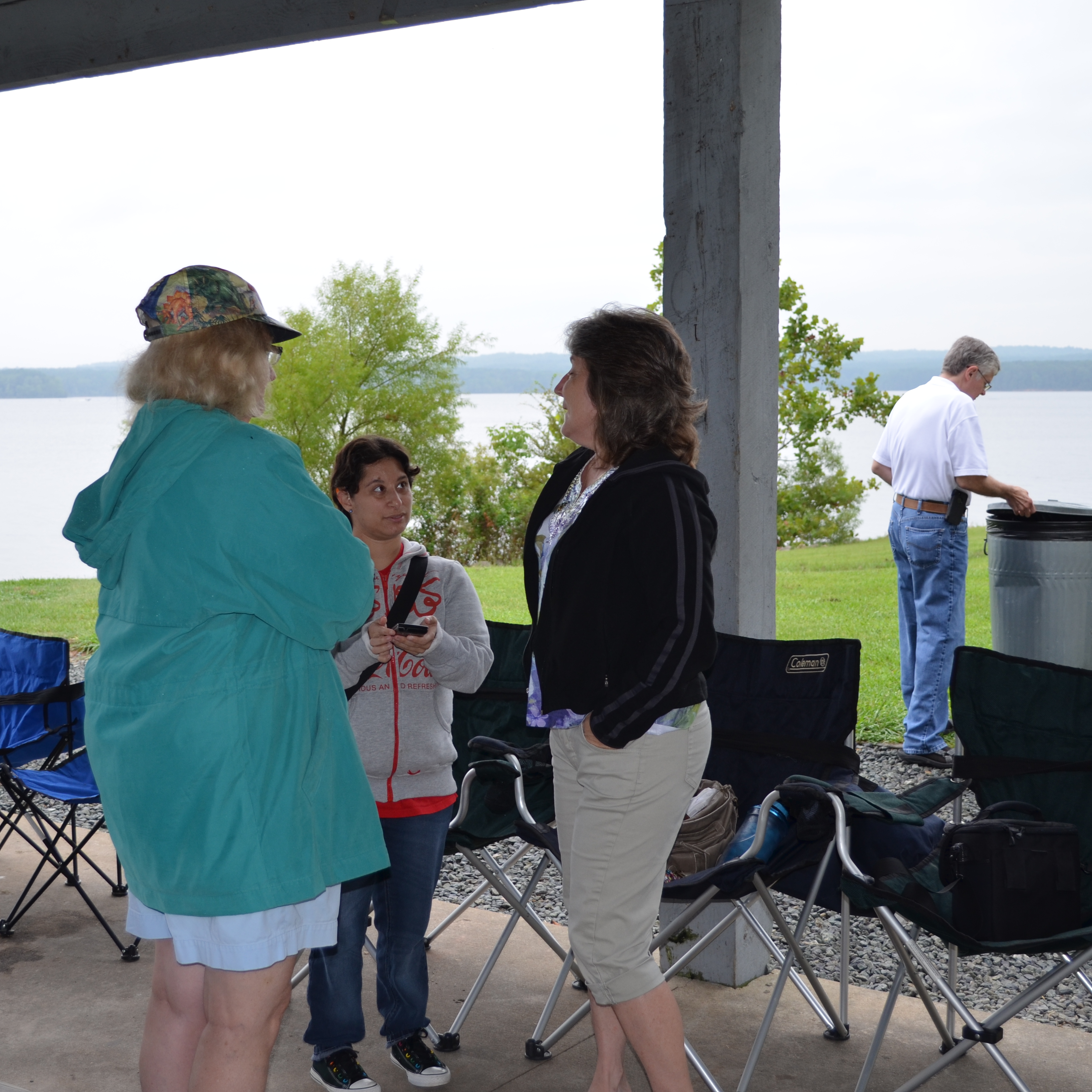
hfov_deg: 34.0
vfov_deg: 34.0
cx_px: 486
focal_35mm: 50
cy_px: 546
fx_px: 1785
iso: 180
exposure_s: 1/200
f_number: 4.2
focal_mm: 26
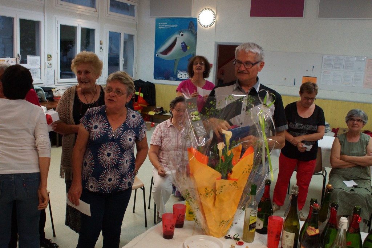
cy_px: 124
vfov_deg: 36.8
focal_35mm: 36
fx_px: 372
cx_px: 186
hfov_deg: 53.1
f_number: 4.5
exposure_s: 1/160
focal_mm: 24
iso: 1600
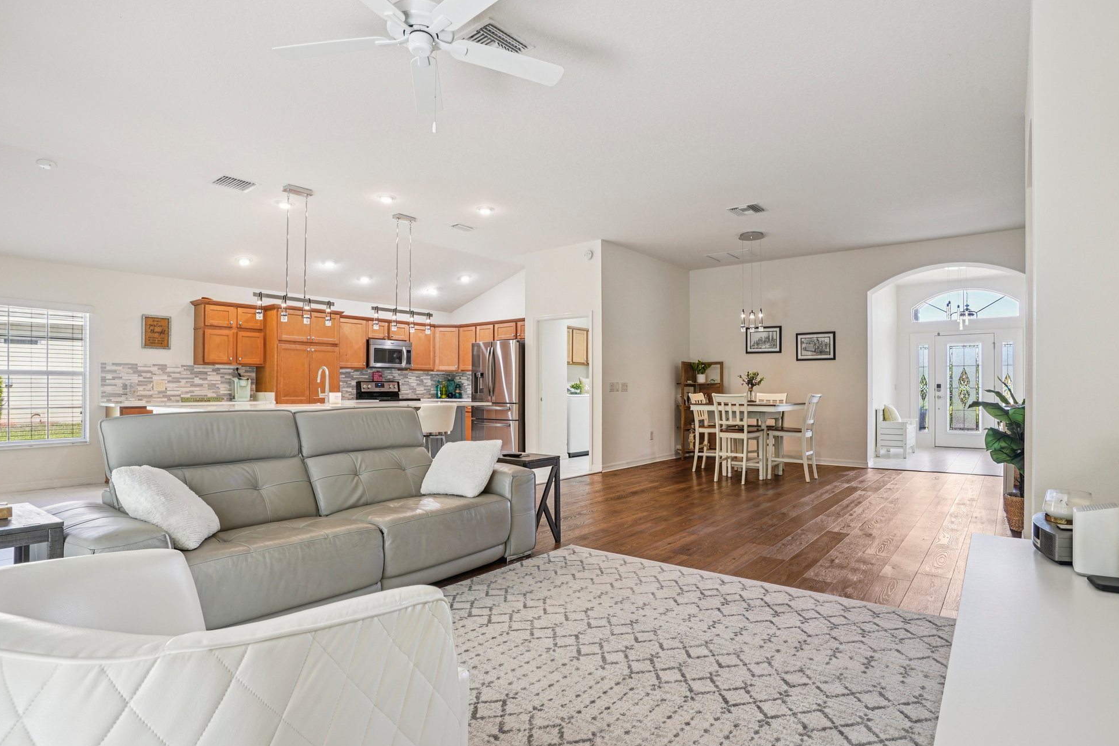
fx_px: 559
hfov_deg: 90.0
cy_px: 389
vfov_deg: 67.3
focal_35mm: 18
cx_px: 577
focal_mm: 17
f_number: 9
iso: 400
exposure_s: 1/10
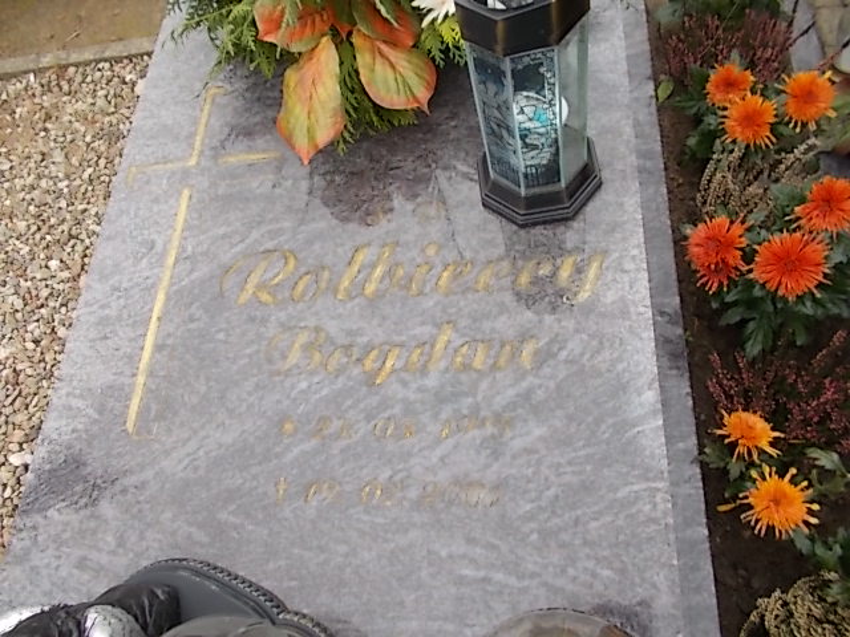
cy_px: 318
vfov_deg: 53.1
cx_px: 425
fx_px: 638
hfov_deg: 67.3
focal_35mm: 26
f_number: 3.2
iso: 80
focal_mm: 4.6
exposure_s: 1/50
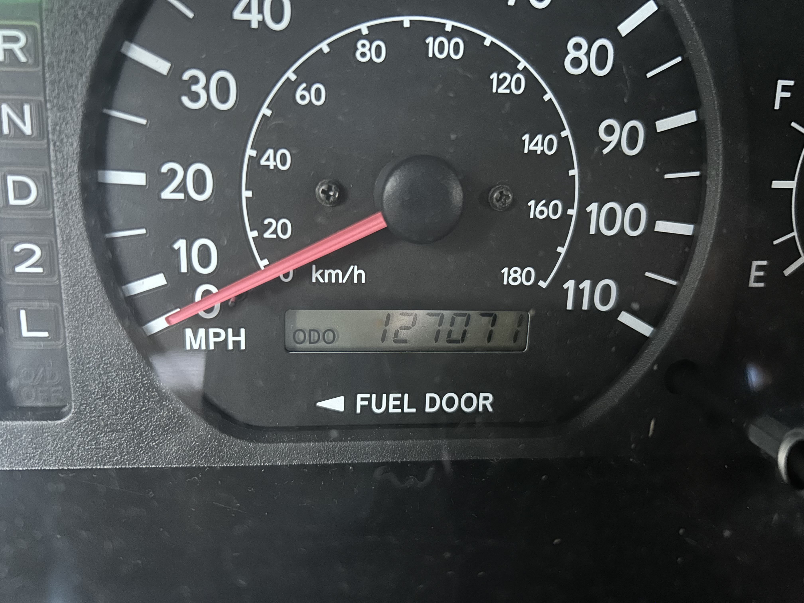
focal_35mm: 26
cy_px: 302
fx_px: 604
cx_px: 402
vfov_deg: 53.1
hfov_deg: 67.3
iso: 1000
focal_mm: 5.7
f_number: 1.5
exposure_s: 1/21
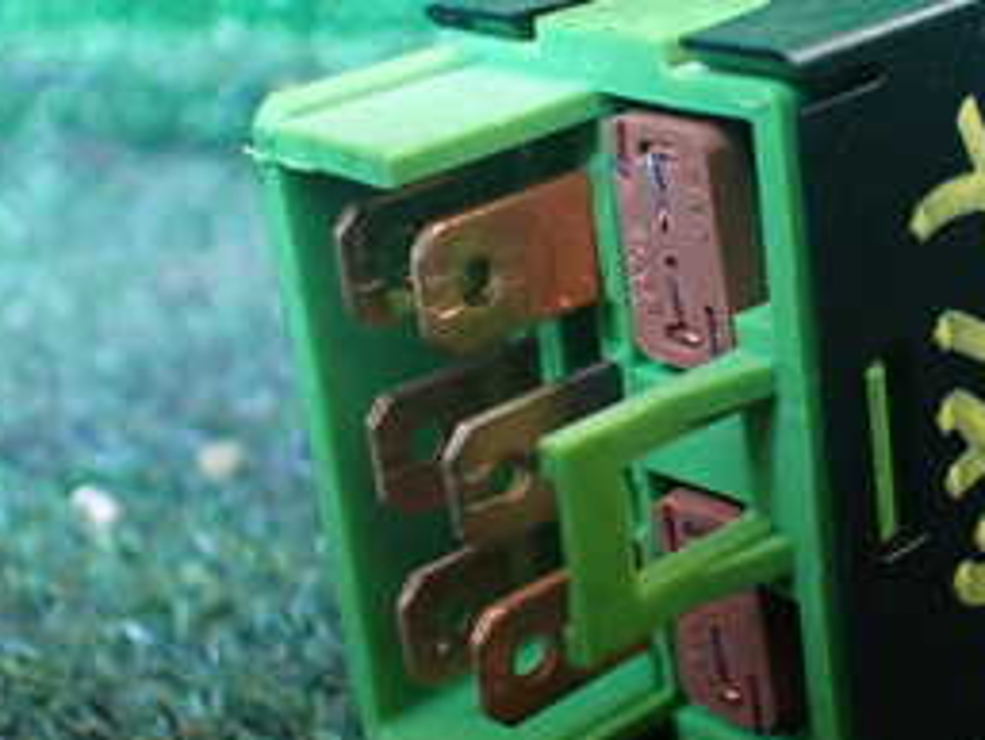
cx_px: 816
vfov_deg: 21.0
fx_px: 1993
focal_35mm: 70
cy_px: 280
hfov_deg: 27.1
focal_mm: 5.4
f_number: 2.3
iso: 1000
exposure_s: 1/30
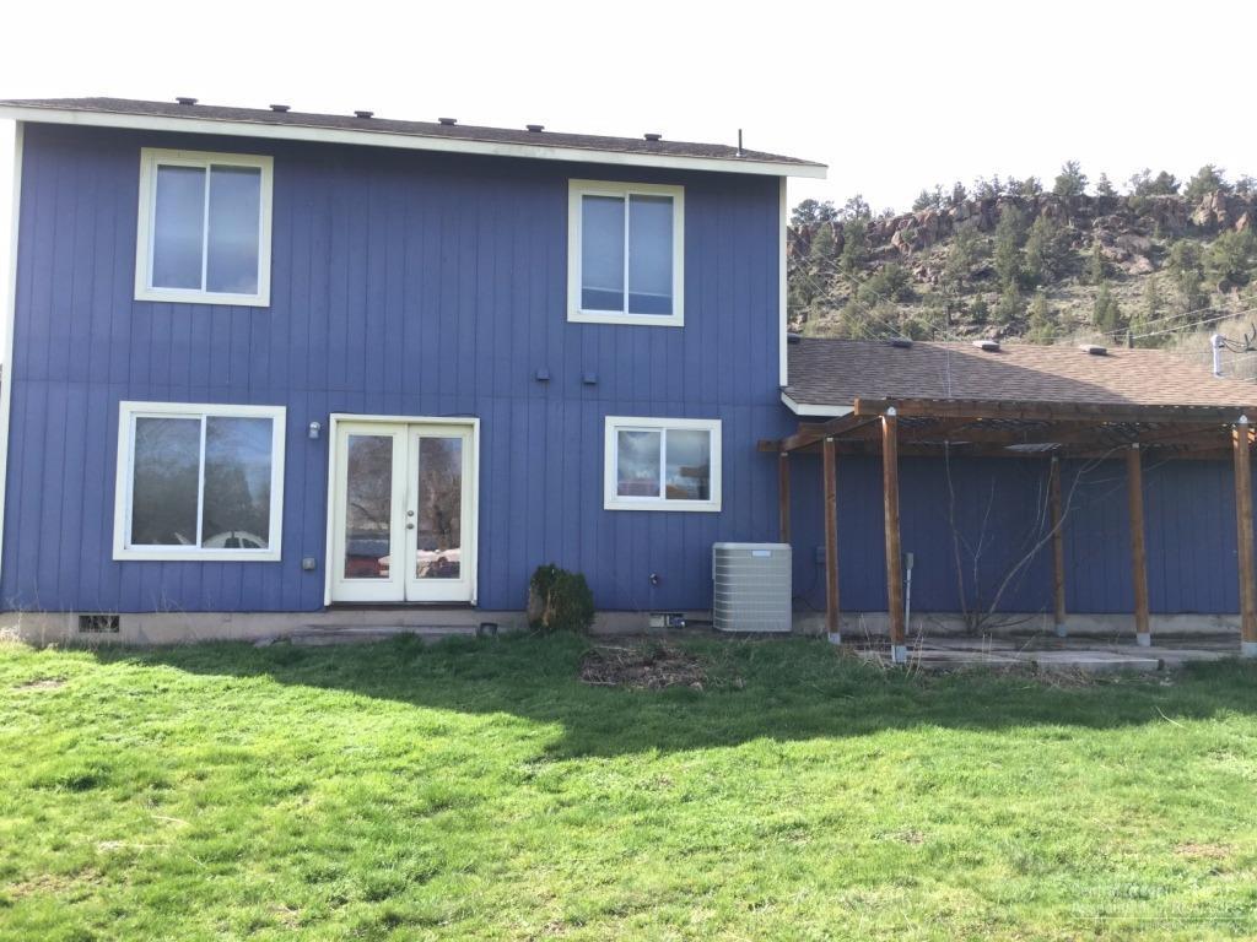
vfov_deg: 45.4
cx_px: 628
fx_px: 1126
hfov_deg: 58.4
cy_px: 471
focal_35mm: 31
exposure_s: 1/259
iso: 25
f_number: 2.4
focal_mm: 3.3
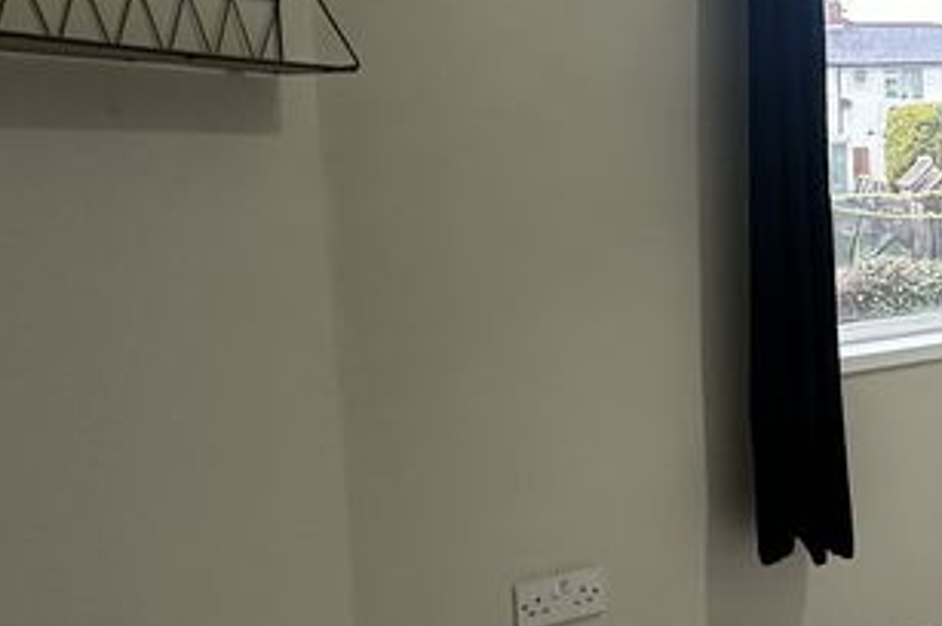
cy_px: 261
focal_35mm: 38
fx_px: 993
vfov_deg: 34.9
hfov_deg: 42.4
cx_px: 982
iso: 500
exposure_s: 1/50
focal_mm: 2.22
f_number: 2.2
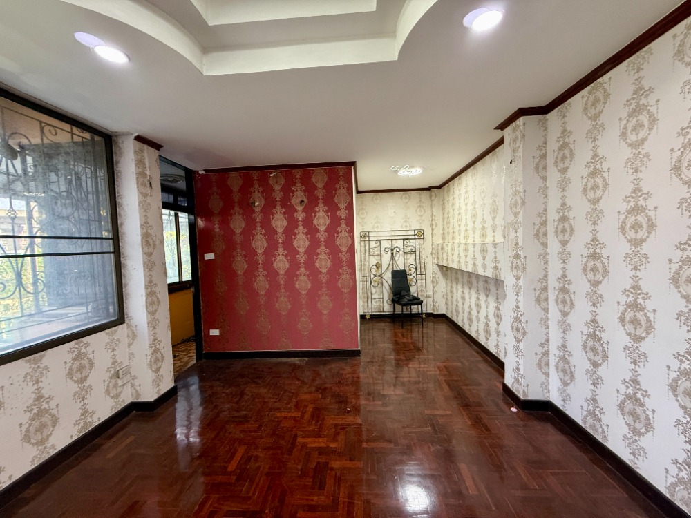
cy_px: 259
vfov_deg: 85.7
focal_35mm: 14
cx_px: 346
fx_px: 279
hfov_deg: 102.1
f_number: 2.2
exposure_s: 1/50
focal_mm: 2.22
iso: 200
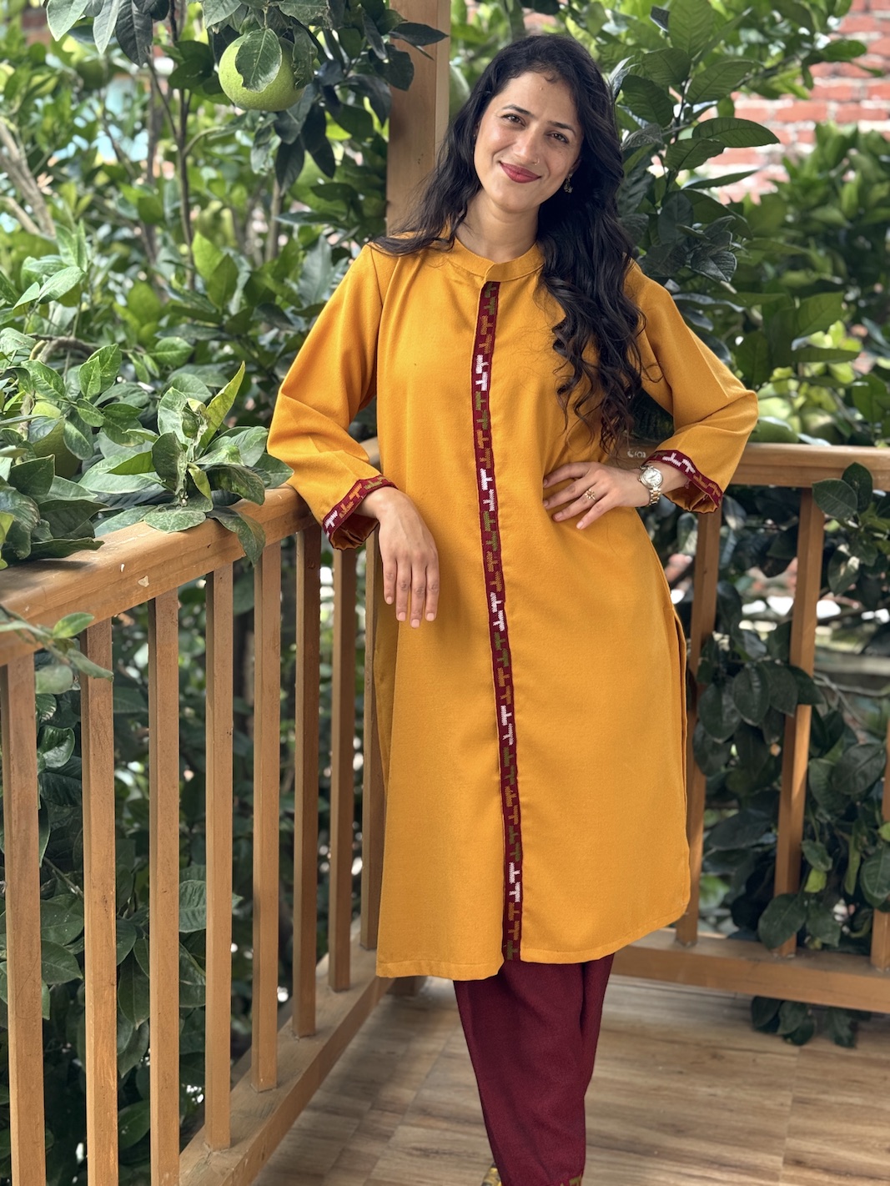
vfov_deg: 39.7
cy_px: 593
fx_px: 1645
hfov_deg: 30.3
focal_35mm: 48
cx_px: 445
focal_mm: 6.76
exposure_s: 1/307
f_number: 1.78
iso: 64
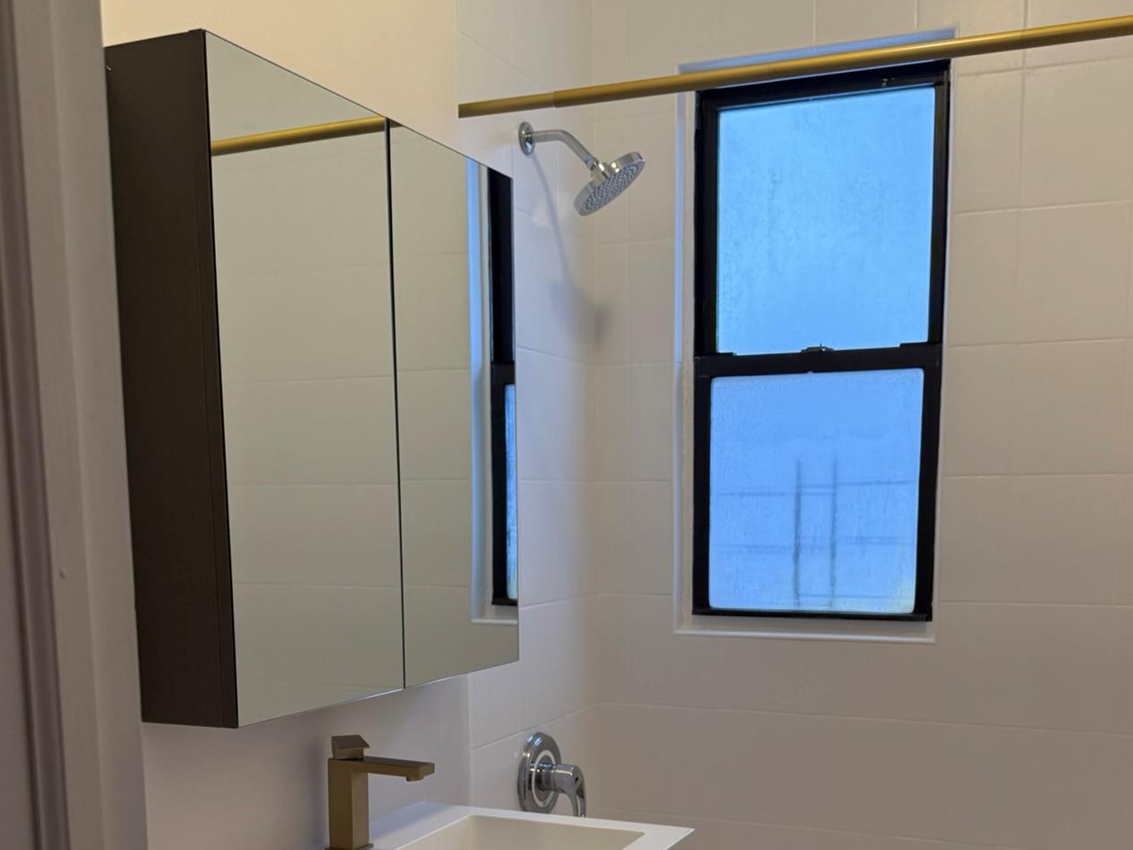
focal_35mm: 39
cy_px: 671
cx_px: 631
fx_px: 1276
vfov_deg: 35.7
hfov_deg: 47.8
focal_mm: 6.76
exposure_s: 1/232
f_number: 1.78
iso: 160
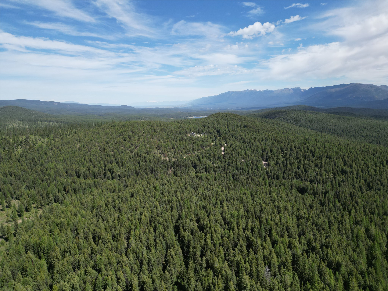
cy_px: 146
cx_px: 194
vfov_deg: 56.8
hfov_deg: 71.6
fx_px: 269
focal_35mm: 24
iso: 130
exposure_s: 1/3200
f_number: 1.7
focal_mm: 6.72
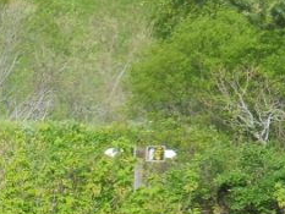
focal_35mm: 237
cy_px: 307
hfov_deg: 7.9
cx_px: -318
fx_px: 1952
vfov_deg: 6.2
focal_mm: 9.7
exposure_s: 1/100
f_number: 4.6
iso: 100
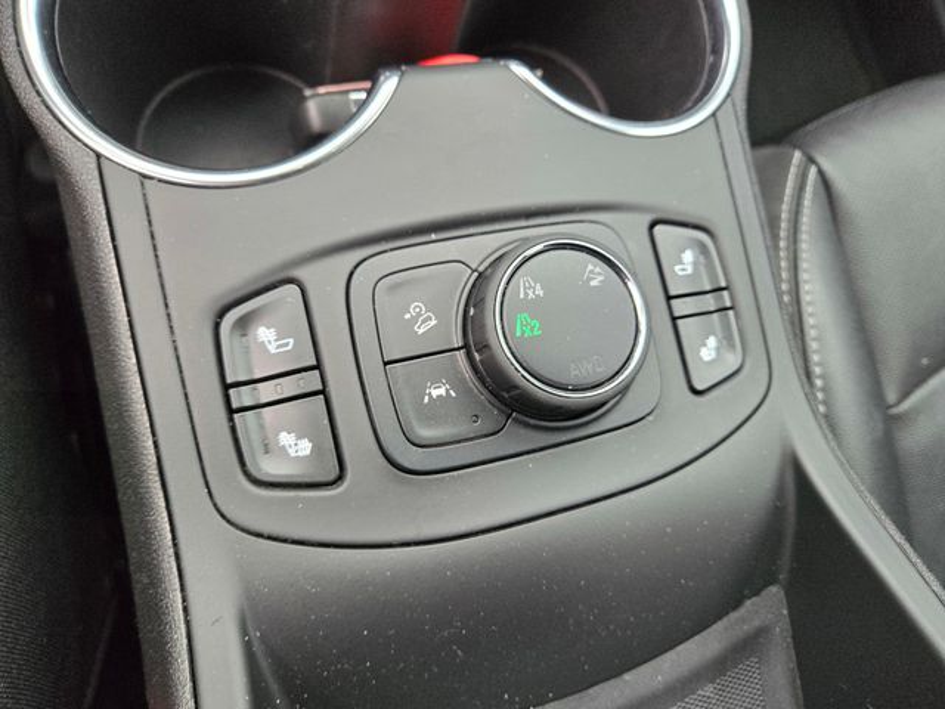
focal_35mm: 23
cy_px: 354
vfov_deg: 58.9
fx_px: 628
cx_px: 472
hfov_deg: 73.9
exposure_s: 1/120
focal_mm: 5.4
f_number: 1.8
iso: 160
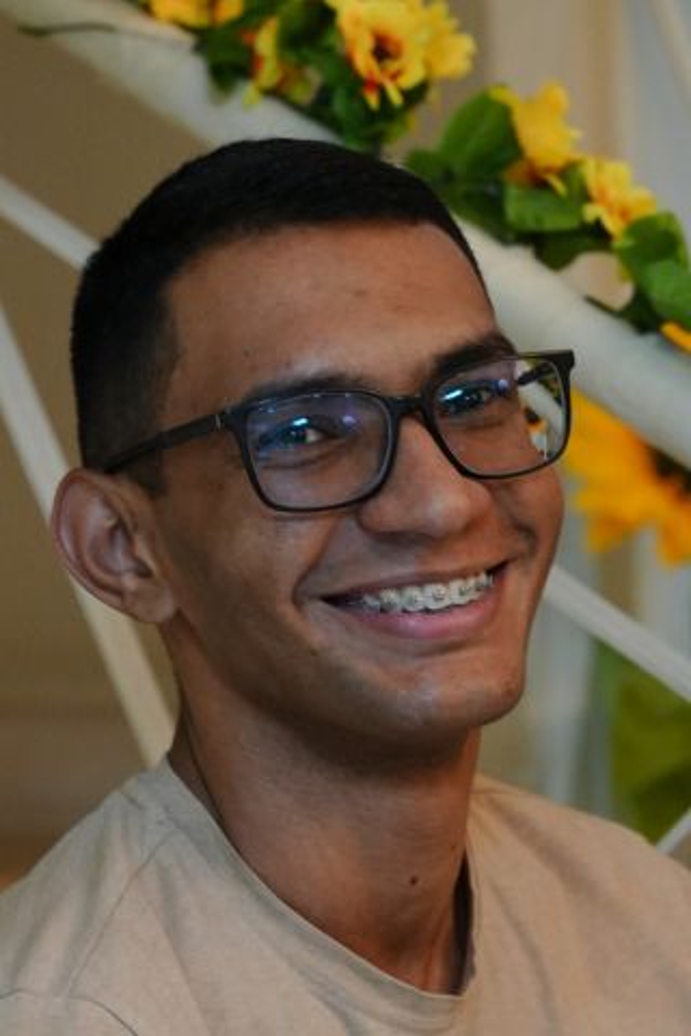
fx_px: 2207
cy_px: 518
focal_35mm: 77
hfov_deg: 17.8
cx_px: 346
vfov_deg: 26.4
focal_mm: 51.1
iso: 2000
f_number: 2.8
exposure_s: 1/80
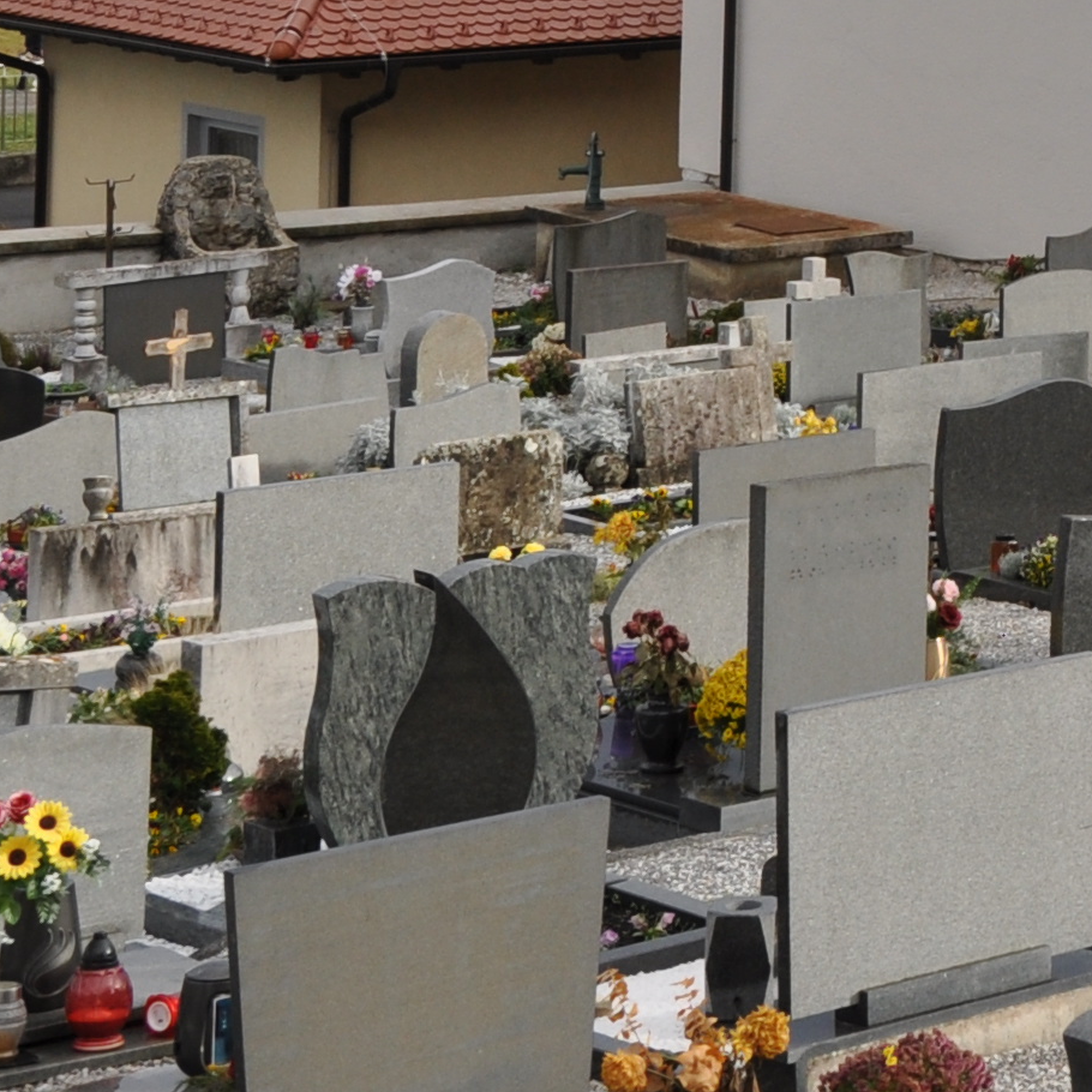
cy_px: -395
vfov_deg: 11.3
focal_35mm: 150
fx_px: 5354
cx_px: 1936
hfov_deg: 10.9
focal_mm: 25
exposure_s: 1/250
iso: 200
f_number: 8
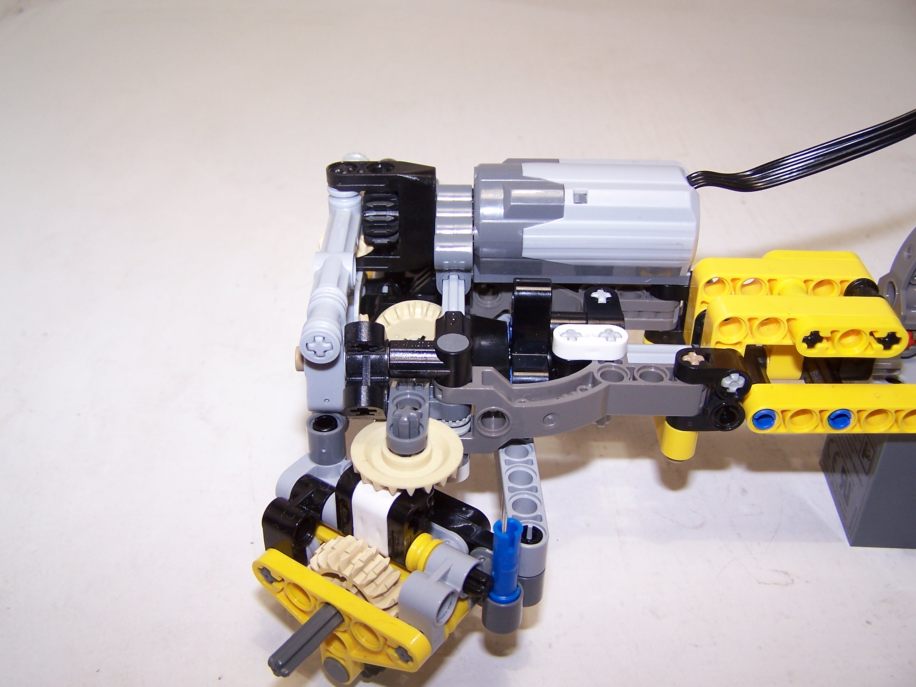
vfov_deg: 37.7
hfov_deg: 49.0
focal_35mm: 38
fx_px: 1006
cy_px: 344
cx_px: 458
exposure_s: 1/60
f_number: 2.8
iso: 80
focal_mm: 6.3
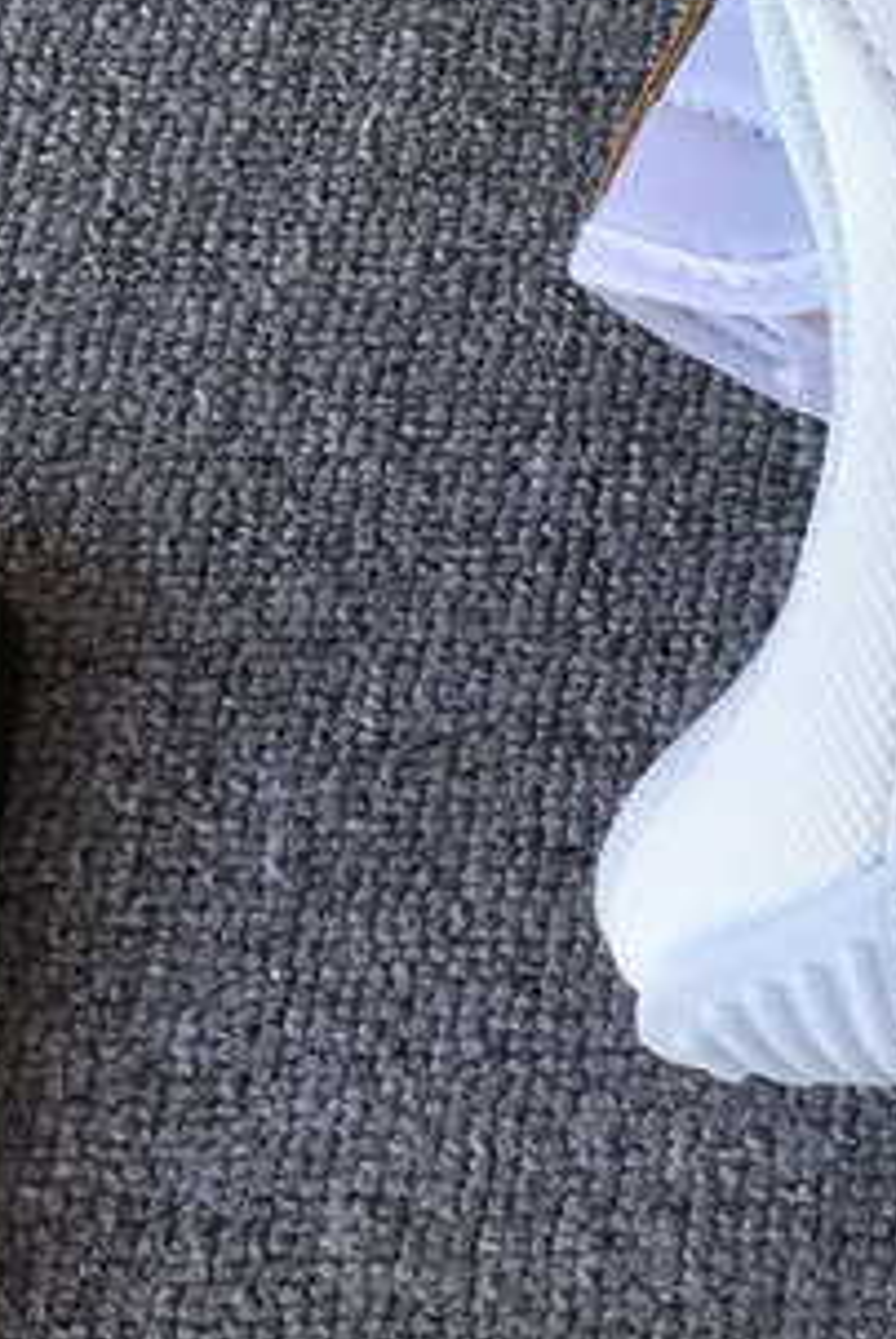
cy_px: -135
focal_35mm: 96
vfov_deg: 20.2
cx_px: 1788
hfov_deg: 12.6
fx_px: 3576
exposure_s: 1/101
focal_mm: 3.3
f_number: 2.4
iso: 25
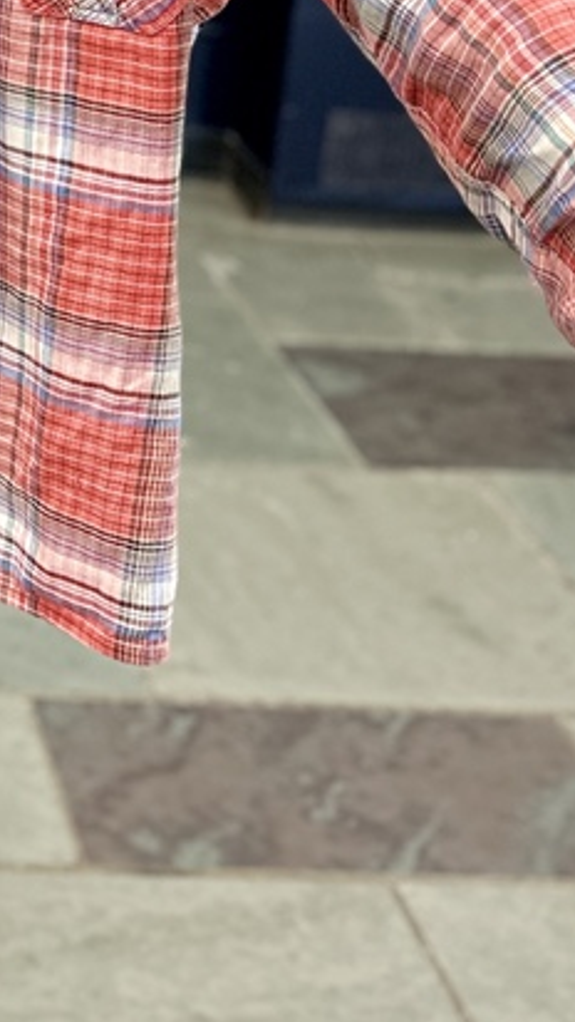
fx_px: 1760
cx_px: -263
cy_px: 10
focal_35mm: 65
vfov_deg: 30.2
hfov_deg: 17.0
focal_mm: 6.86
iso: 160
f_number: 1.78
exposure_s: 1/120
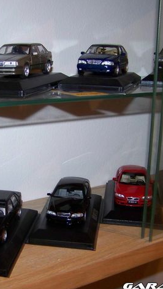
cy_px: 145
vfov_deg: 37.2
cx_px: 32
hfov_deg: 21.2
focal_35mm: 56
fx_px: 430
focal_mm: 6.3
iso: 200
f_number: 2.8
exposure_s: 1/30
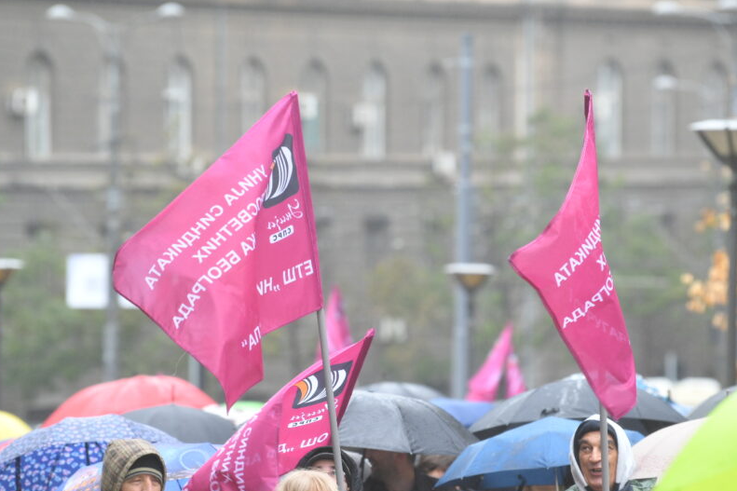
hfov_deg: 8.0
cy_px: 294
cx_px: 364
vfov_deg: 5.3
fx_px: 5301
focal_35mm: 259
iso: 400
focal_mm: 200
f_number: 4
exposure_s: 1/320
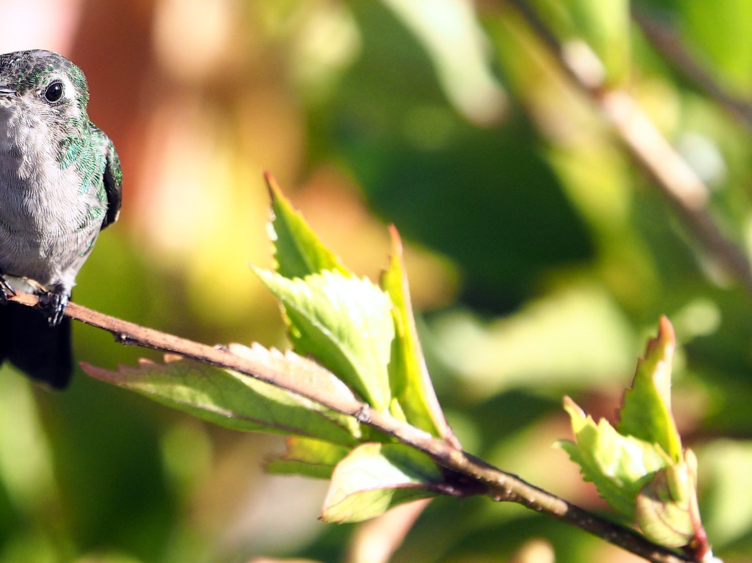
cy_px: 185
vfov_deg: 1.5
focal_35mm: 966
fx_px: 20981
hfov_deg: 2.1
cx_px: 22
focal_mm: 210
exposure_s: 1/2000
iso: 500
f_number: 4
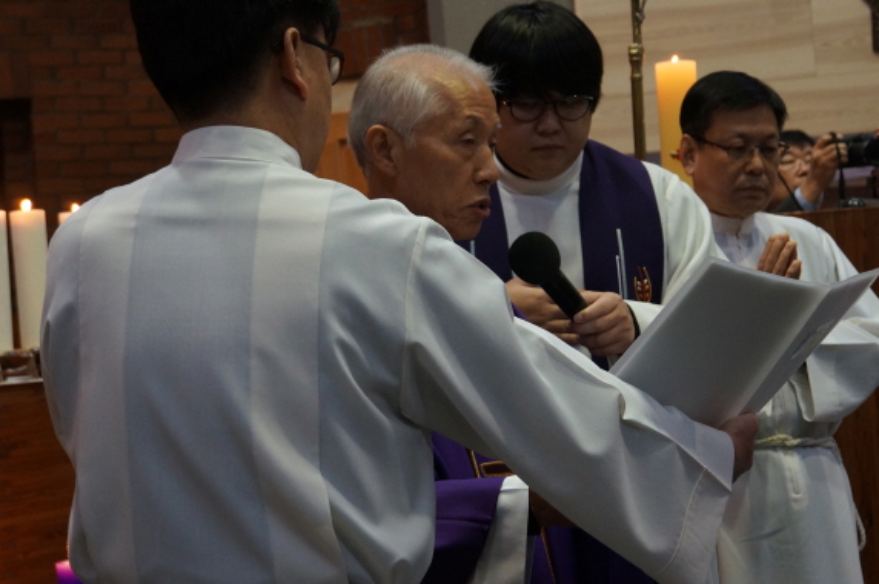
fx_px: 1732
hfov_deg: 28.4
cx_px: 504
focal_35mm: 71
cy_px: 271
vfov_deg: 19.1
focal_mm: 39
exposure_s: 1/60
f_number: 4.5
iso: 1250
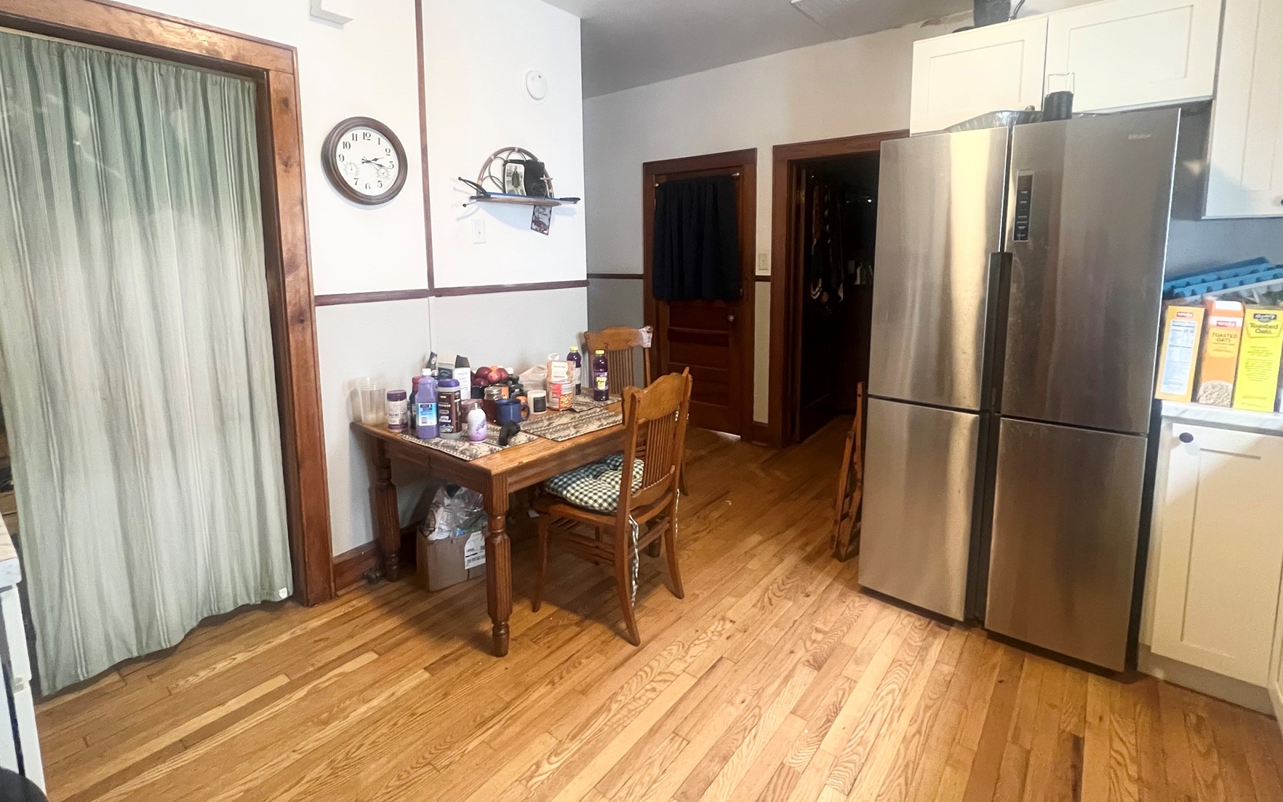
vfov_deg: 70.4
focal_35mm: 16
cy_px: 317
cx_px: 622
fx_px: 559
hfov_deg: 97.8
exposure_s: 1/60
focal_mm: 1.57
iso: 640
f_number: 1.8
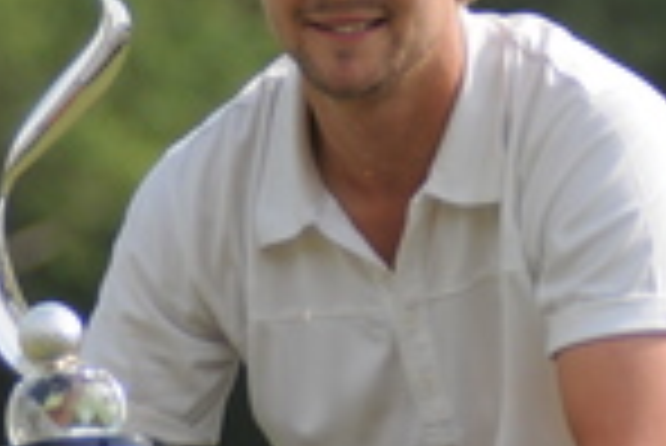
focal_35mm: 667
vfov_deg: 2.1
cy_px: 408
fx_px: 12351
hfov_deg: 3.1
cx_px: 346
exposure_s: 1/2000
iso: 200
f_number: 2.8
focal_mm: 110
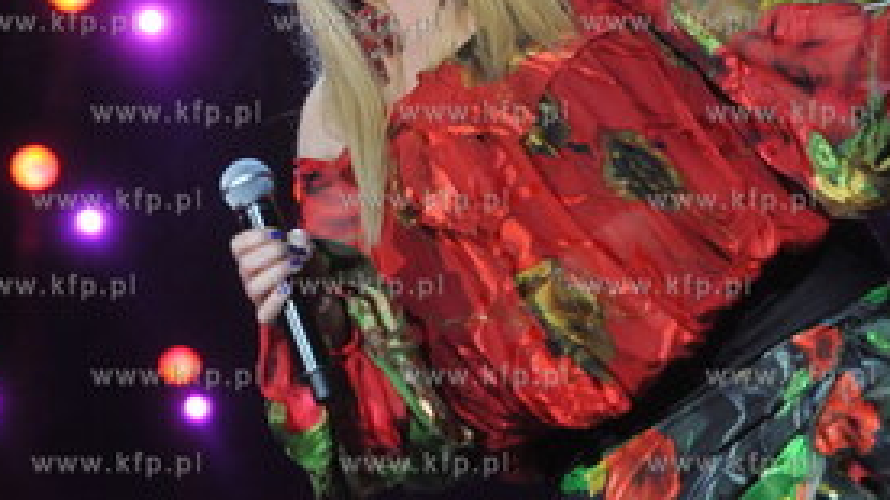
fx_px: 3656
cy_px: 155
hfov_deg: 13.9
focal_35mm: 155
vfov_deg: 7.8
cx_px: 597
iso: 3200
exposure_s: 1/250
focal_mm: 102
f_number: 5.6
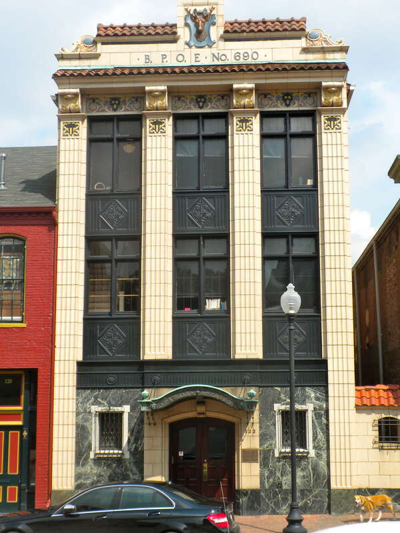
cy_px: 266
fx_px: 801
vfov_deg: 36.8
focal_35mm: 52
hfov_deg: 28.0
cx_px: 200
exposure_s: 1/68.8
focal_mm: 9.1
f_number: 11
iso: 64
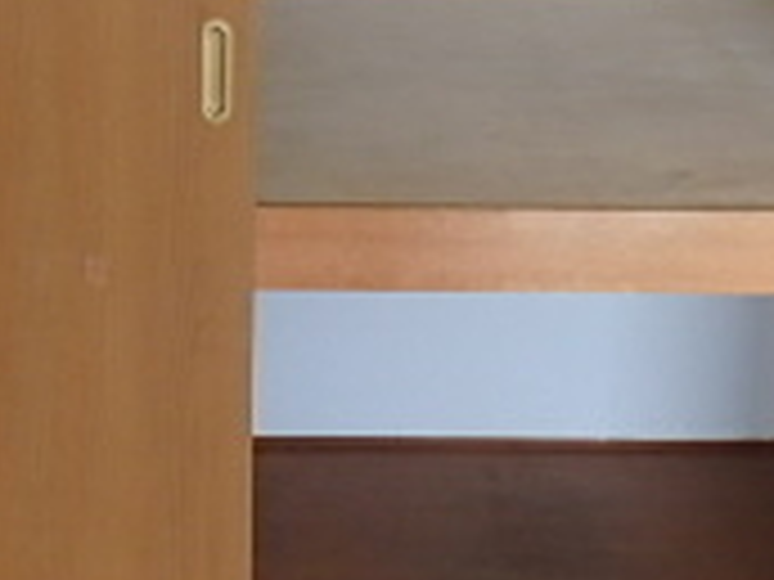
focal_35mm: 78
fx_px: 1744
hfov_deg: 24.8
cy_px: -94
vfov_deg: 18.1
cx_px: 230
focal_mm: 3.7
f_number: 3.5
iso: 200
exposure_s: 1/40
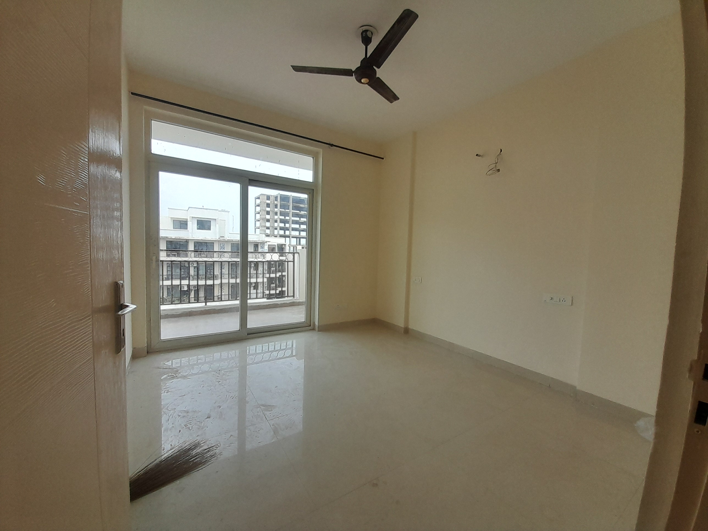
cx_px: 354
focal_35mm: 13
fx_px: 266
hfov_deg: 106.2
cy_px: 266
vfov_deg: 89.9
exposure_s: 1/299
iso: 40
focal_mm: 1.13
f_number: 2.2
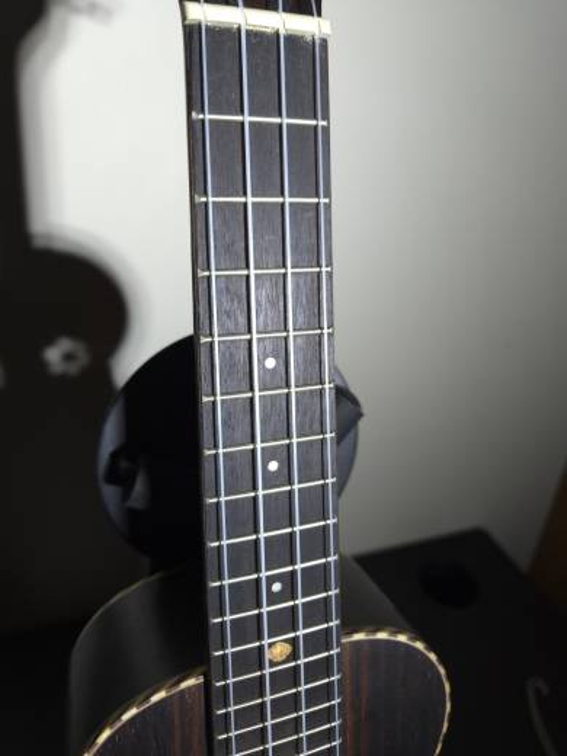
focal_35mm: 23
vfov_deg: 73.9
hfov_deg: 58.9
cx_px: 284
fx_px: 502
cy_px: 378
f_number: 1.8
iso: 160
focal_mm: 5.4
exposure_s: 1/71
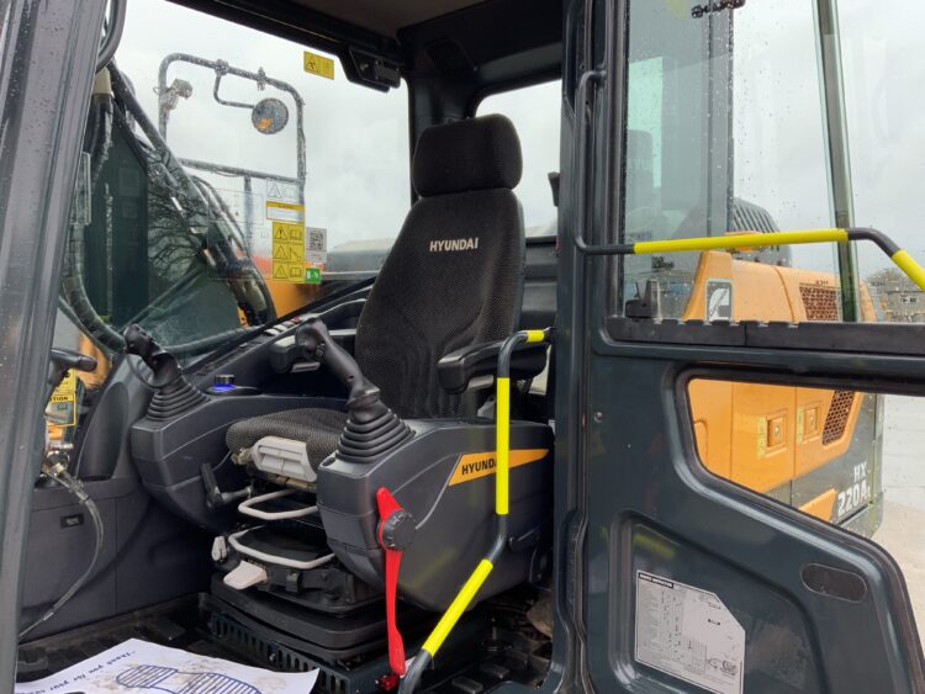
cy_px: 347
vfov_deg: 48.3
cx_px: 462
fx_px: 775
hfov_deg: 61.6
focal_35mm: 29
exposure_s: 1/122
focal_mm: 3
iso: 25
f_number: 1.8
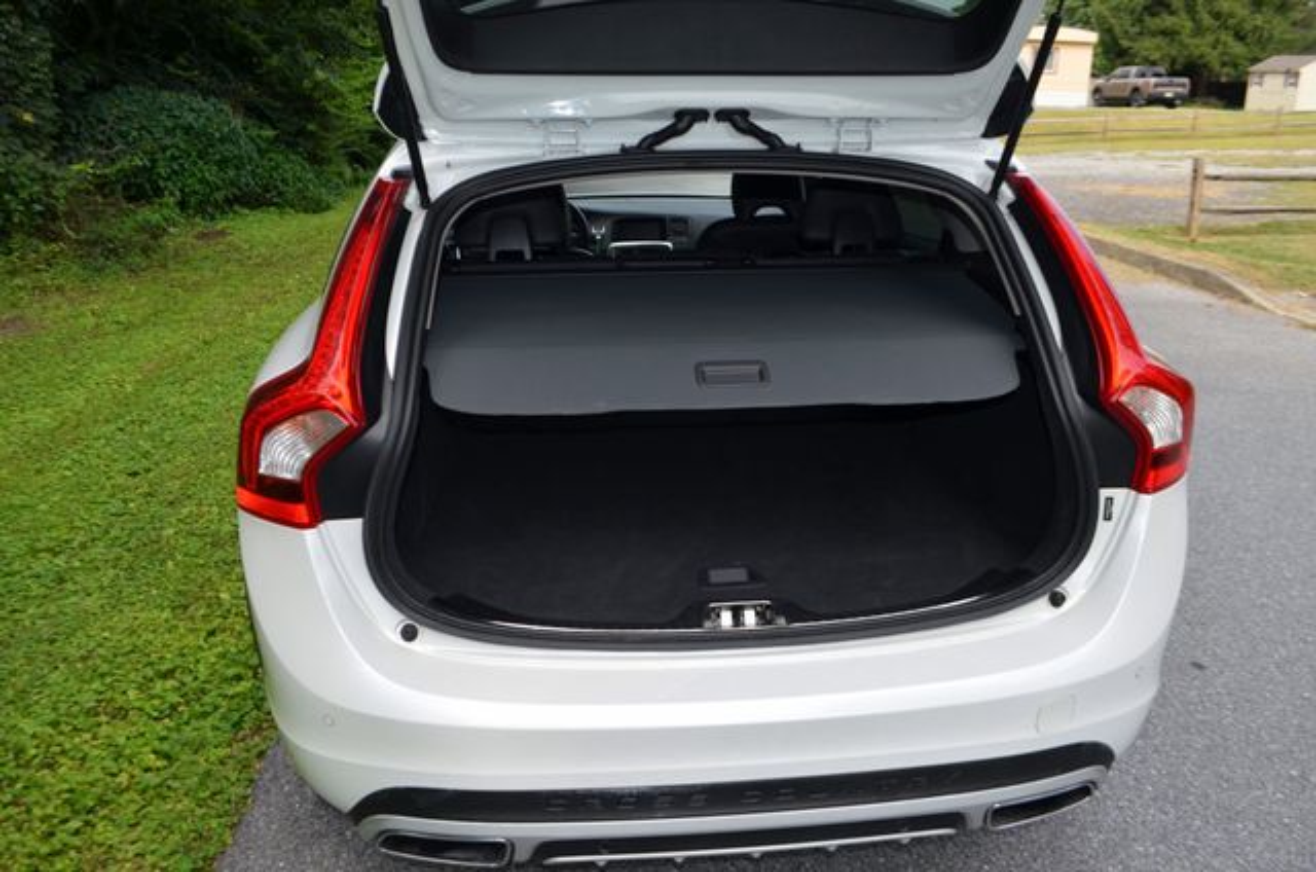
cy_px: 436
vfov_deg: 47.7
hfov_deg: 67.5
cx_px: 658
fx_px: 985
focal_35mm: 27
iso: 100
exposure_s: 1/200
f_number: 5
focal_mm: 18
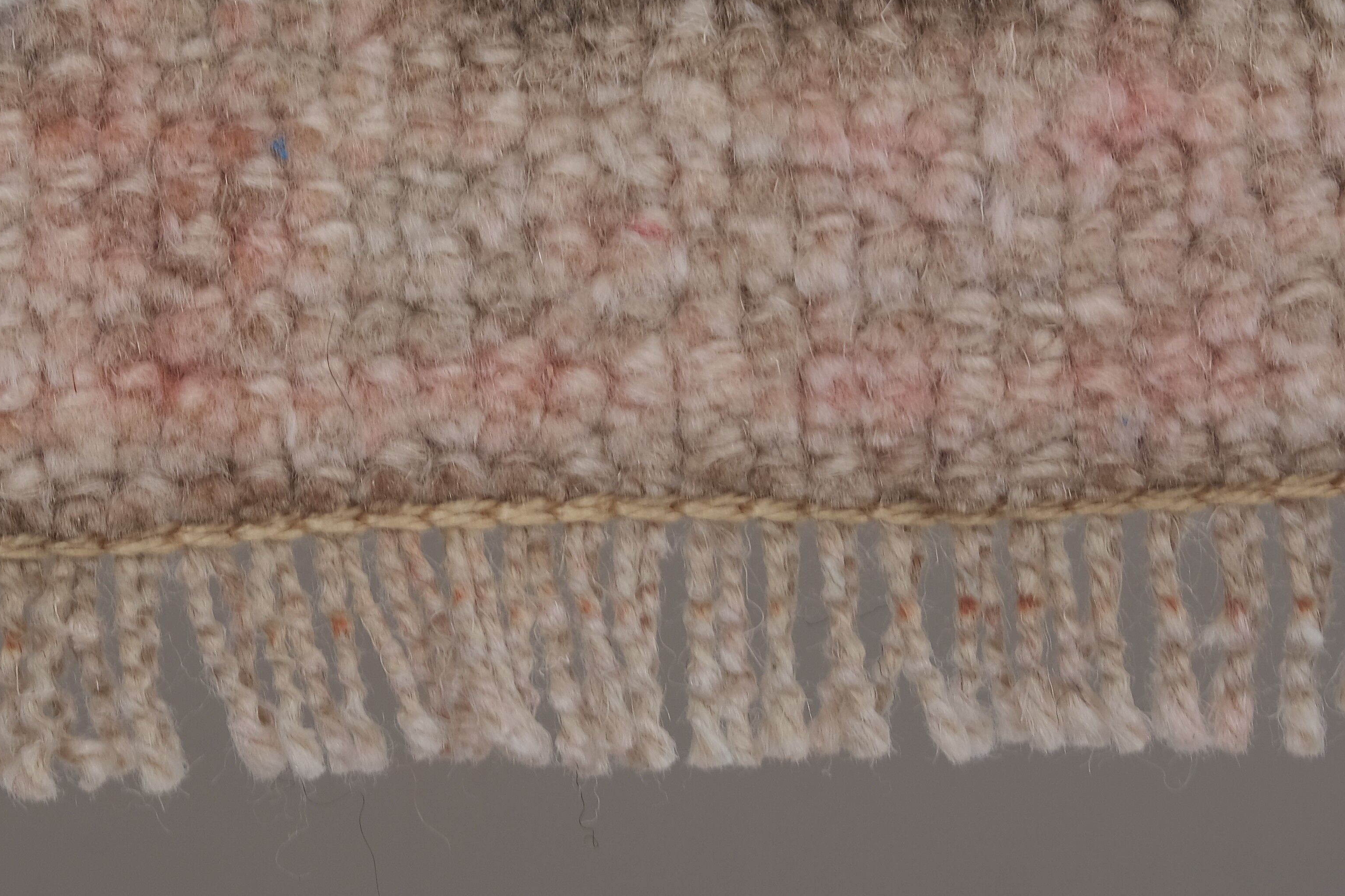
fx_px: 6276
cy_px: 440
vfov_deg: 8.2
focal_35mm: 168
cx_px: 256
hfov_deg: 12.2
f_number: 11
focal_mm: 55
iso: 160
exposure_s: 1/160
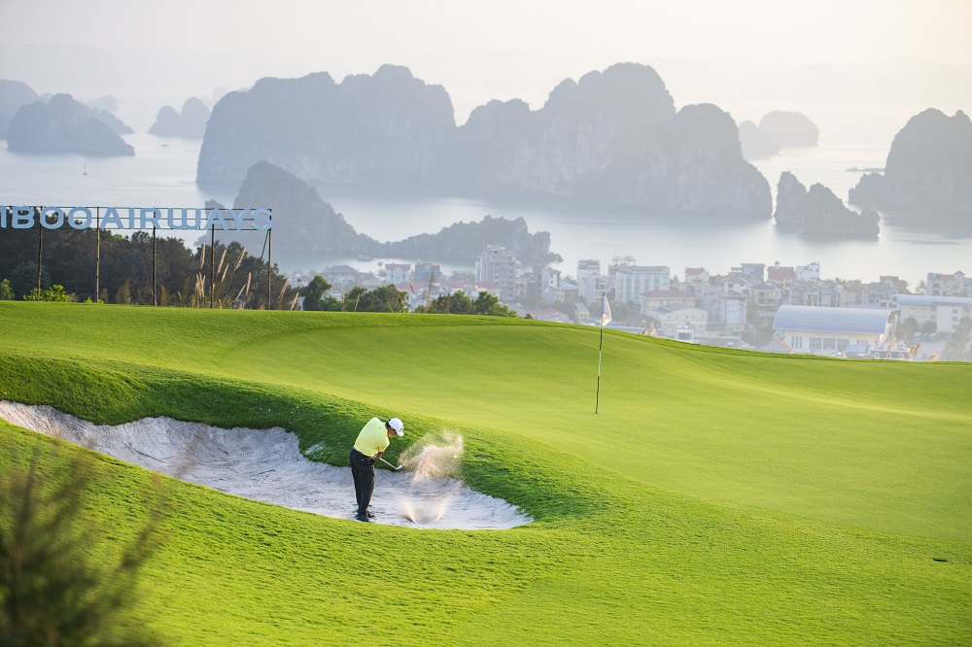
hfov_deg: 23.9
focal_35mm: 85
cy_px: 324
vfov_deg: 16.1
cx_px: 486
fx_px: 2294
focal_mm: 85
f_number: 3.2
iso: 500
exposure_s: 1/1600
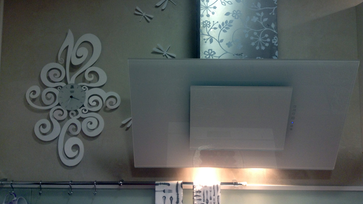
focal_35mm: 36
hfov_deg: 55.3
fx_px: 347
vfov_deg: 32.6
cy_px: 69
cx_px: 181
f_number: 2.4
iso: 50
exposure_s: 1/24
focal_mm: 3.3
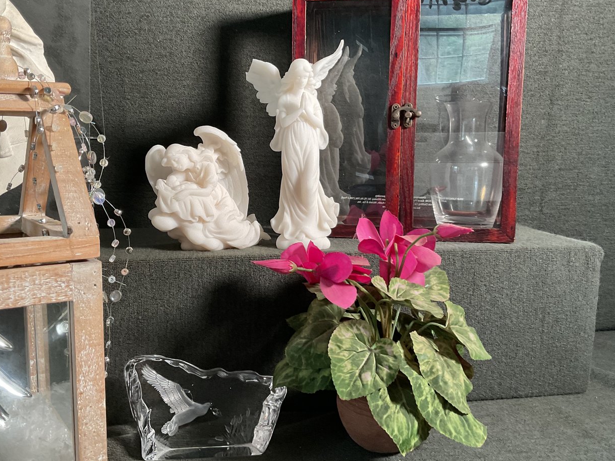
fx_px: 640
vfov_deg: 39.6
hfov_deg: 51.3
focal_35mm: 36
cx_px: 296
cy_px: 224
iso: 125
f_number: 1.8
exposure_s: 1/60
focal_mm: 3
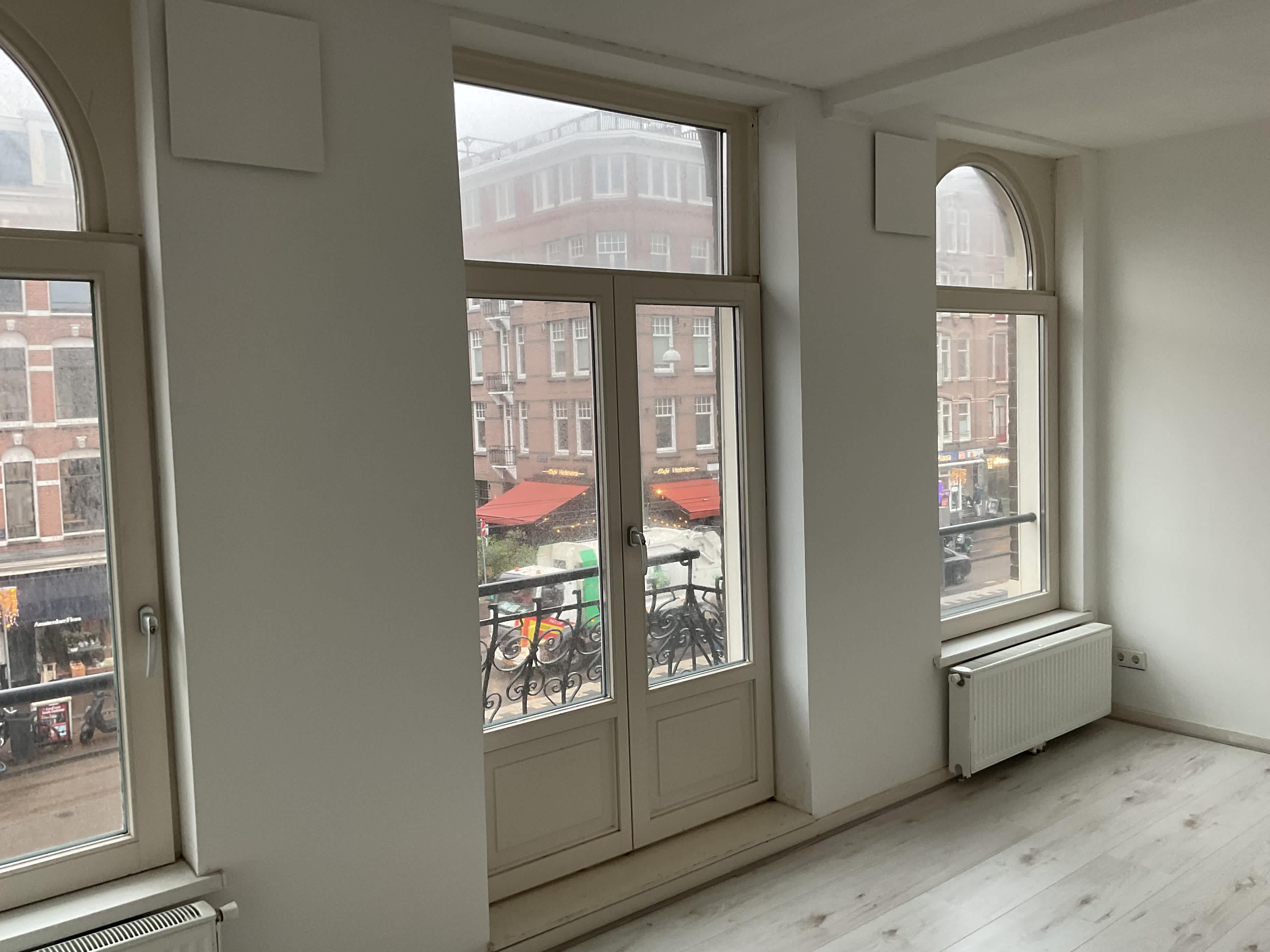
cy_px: 461
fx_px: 1101
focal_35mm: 30
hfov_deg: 60.0
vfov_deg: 46.8
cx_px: 633
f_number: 1.8
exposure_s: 1/50
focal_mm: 3
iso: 50
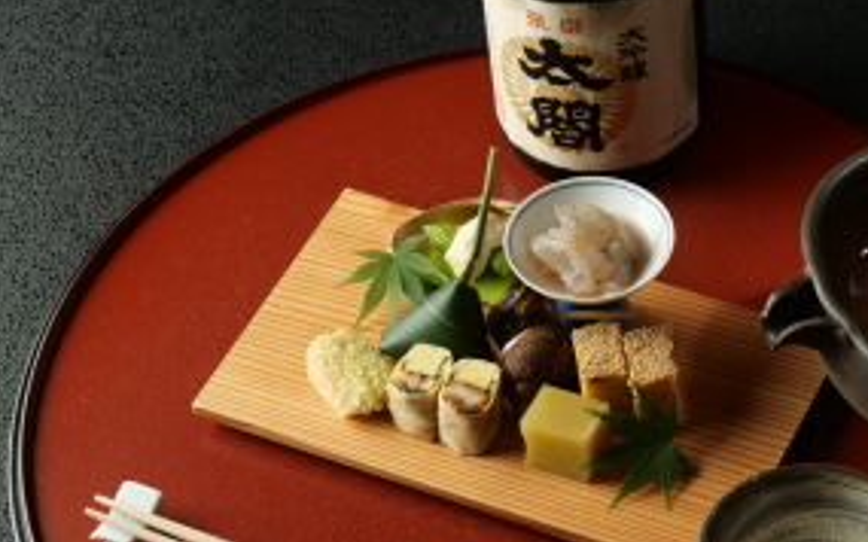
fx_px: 3098
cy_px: 320
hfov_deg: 15.9
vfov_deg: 10.0
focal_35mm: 131
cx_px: 600
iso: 200
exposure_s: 1/200
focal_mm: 44
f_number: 6.3
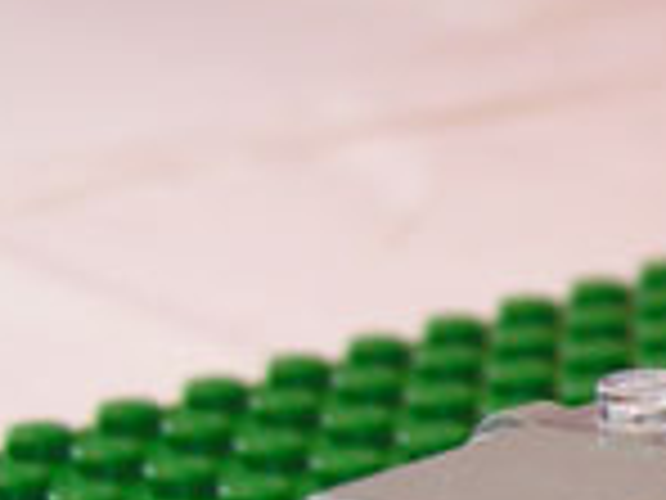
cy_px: 577
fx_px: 3636
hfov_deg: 9.6
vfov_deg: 7.8
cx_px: 1454
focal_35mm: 189
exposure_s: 1/30
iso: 50
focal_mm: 8.9
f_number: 2.8
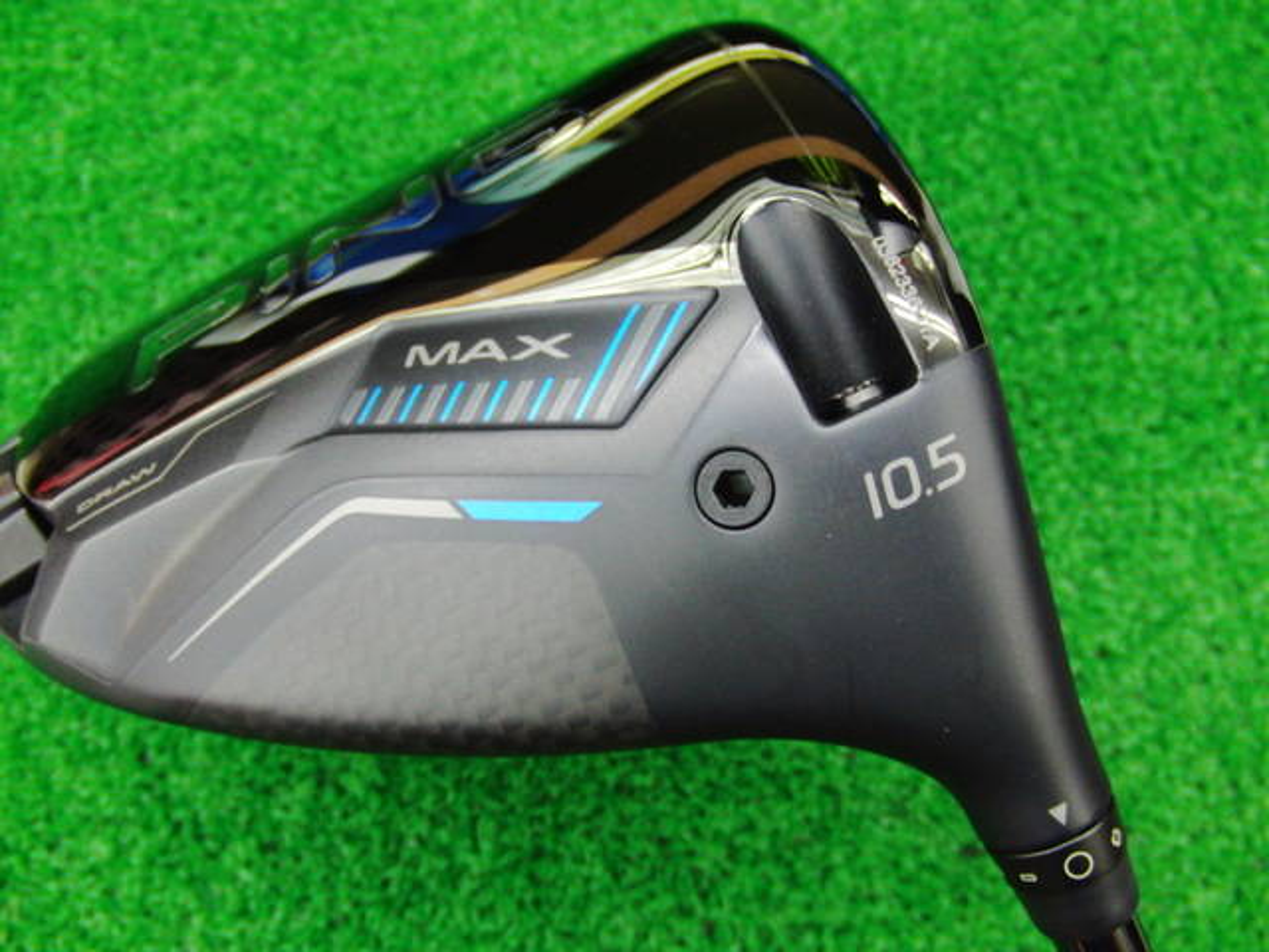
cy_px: 476
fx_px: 1356
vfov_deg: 38.7
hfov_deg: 50.1
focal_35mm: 37
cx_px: 634
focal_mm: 6.42
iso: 400
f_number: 3.6
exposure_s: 1/20
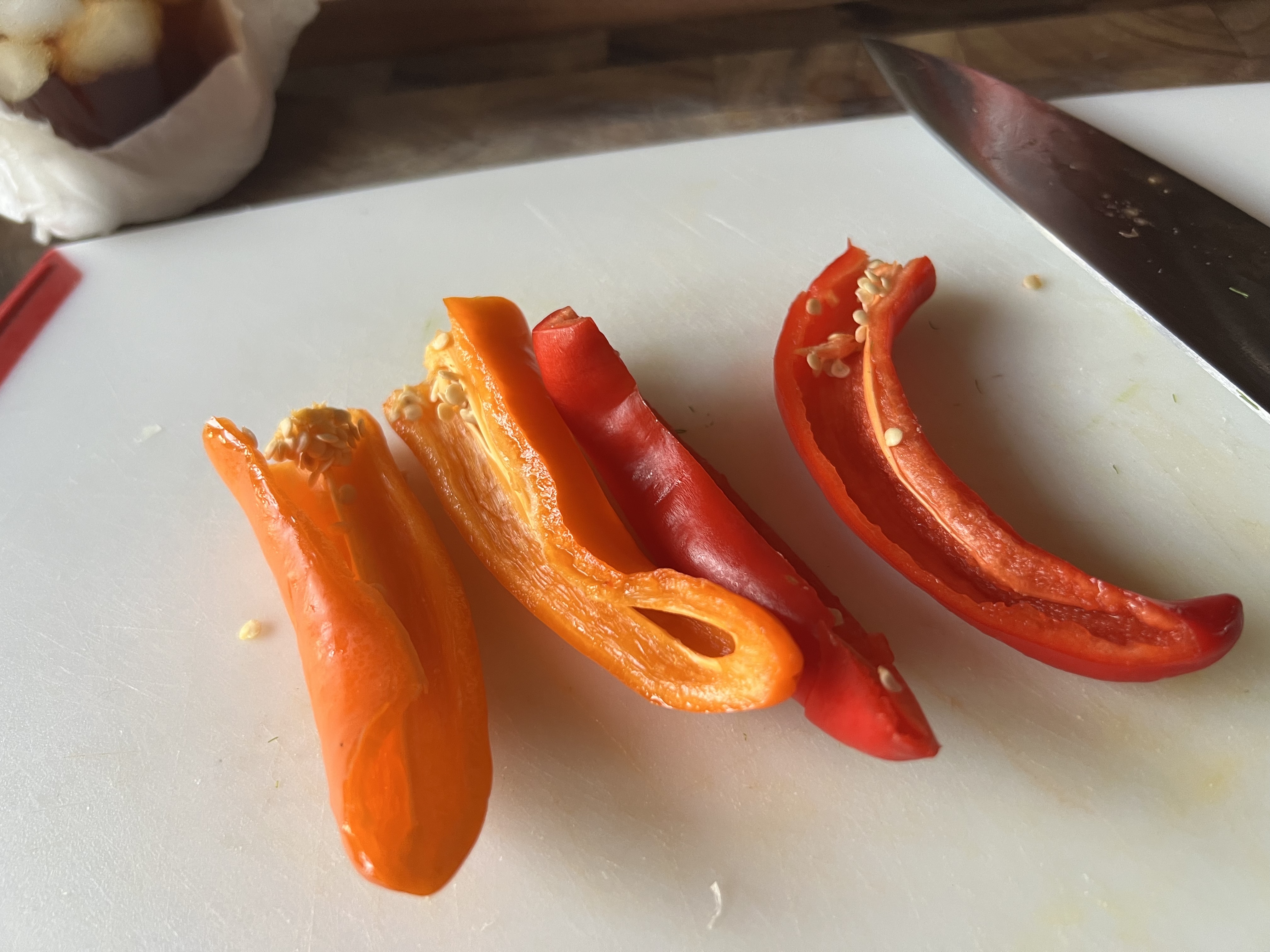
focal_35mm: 26
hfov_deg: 67.3
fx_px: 954
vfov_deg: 53.1
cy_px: 476
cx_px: 635
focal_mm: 5.7
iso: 125
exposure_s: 1/64
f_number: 1.5
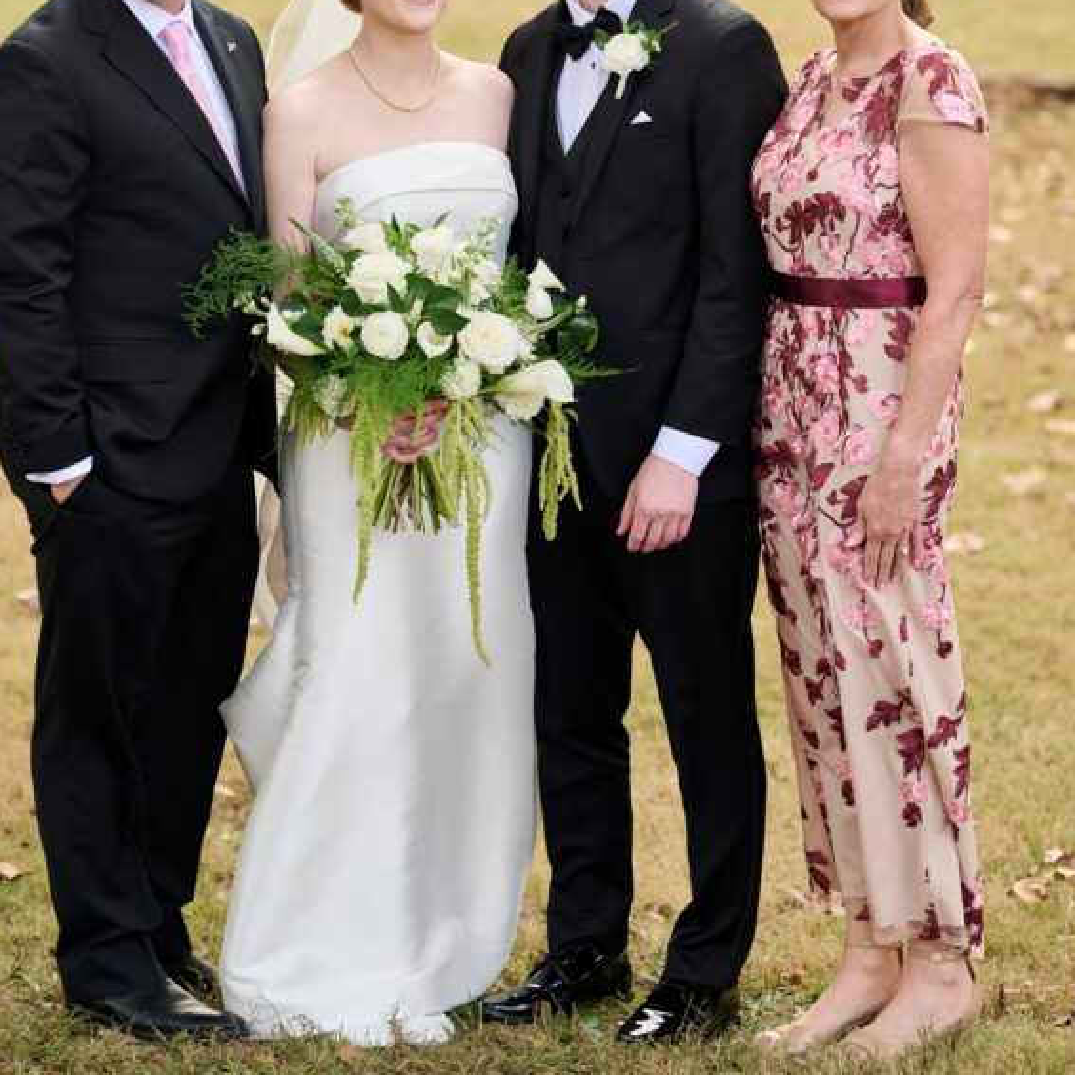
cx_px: 466
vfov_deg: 13.3
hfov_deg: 13.3
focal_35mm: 131
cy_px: 259
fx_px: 4603
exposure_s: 1/800
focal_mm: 87
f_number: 3.2
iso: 640
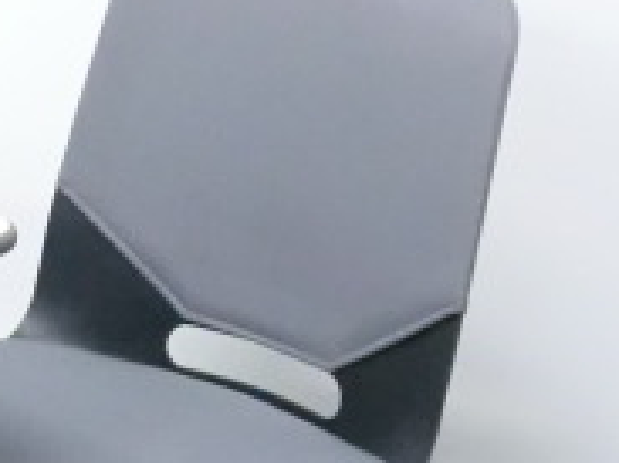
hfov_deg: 14.8
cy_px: 389
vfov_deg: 11.1
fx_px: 2377
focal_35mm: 133
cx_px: 145
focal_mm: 6.9
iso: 800
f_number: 3.9
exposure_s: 1/25
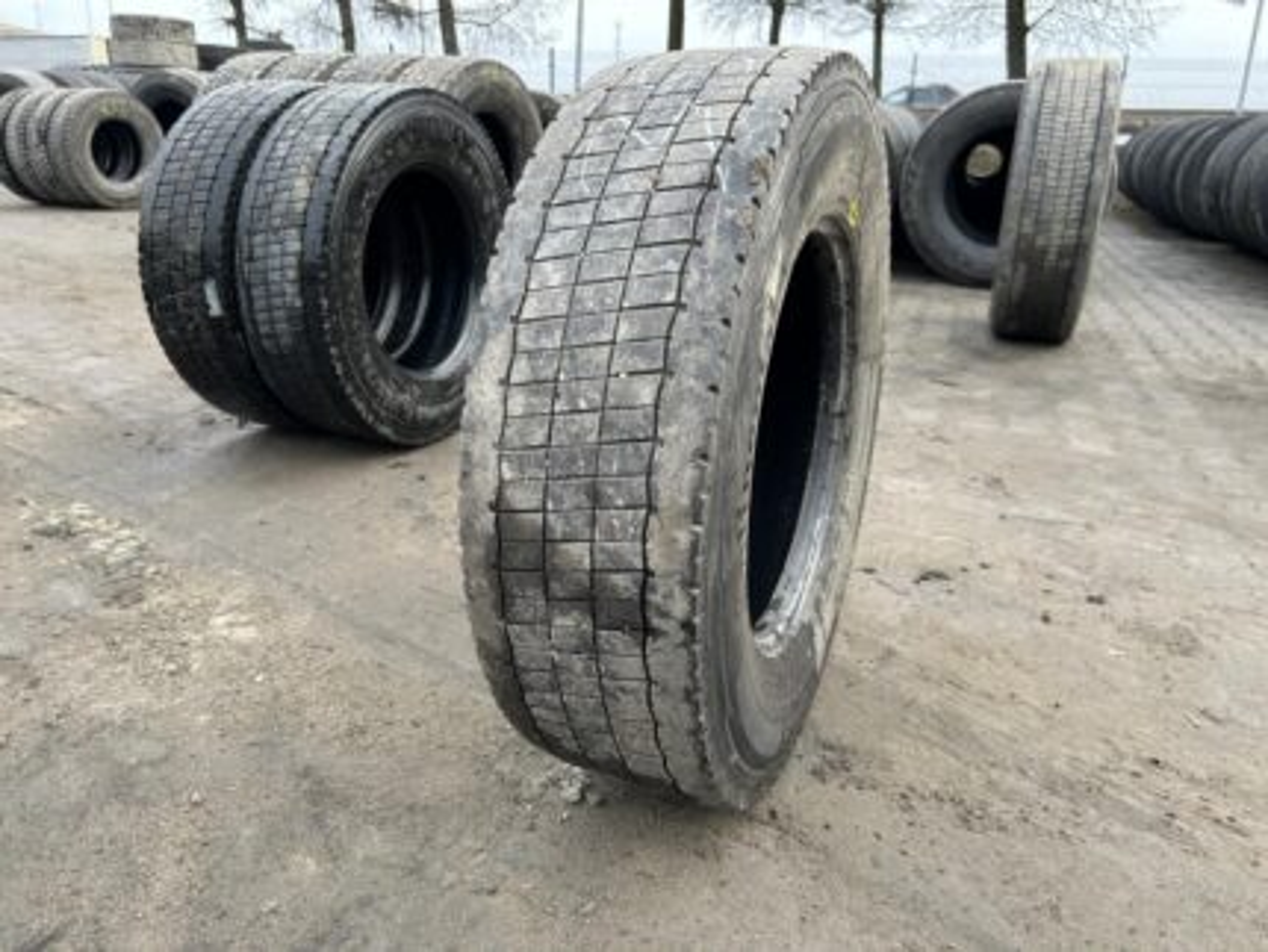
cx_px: 634
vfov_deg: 53.1
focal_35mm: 26
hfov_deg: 67.3
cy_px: 476
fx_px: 953
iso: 50
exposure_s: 1/387
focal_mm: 5.7
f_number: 1.5
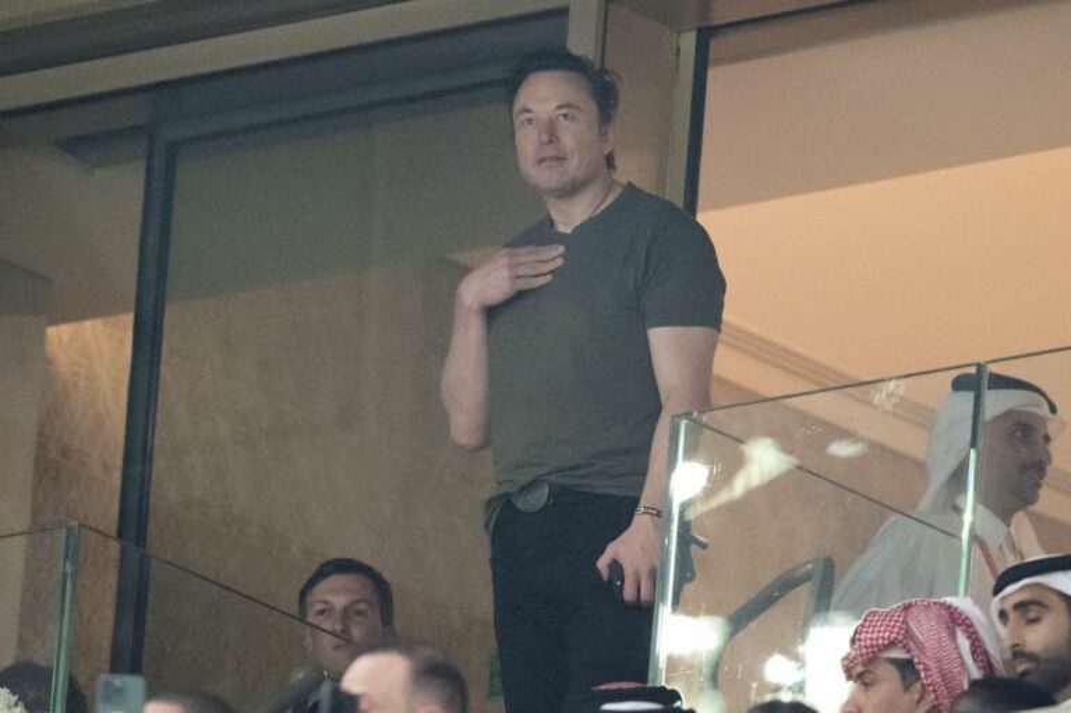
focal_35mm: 600
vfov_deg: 2.3
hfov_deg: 3.4
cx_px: 536
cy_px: 356
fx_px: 17838
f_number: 4
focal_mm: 600
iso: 6400
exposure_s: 1/400
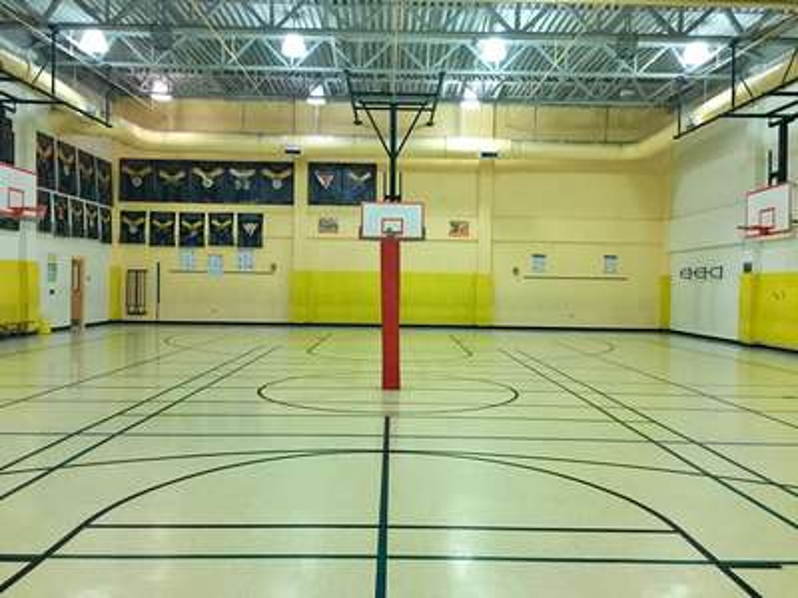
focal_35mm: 29
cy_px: 299
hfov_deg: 61.7
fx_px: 669
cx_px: 399
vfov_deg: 48.2
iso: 100
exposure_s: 1/15
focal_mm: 4.15
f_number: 2.2
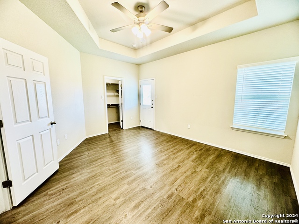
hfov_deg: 102.1
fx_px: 121
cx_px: 150
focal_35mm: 14
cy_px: 112
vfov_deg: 85.7
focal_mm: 2.22
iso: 250
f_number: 2.2
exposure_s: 1/60
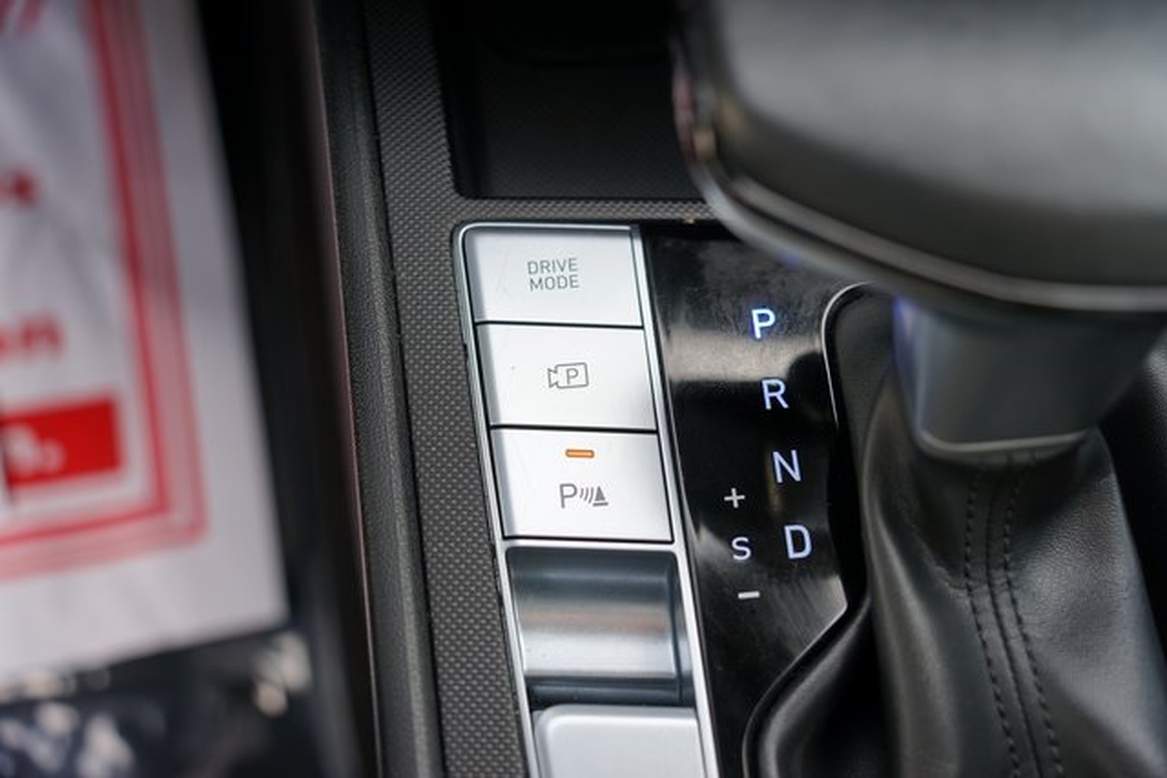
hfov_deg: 46.4
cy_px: 389
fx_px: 1362
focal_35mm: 42
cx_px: 584
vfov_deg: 31.9
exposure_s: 1/60
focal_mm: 42
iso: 100
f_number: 4
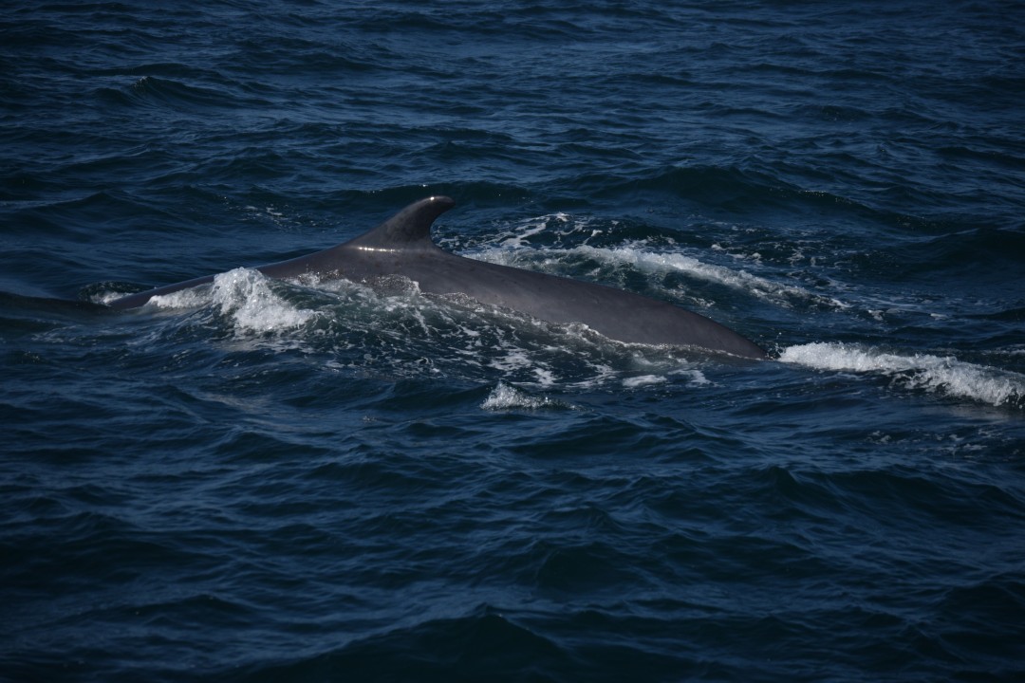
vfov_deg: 7.6
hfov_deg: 11.4
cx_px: 512
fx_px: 5125
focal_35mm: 180
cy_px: 342
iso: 200
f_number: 4.8
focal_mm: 120
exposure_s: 1/4000
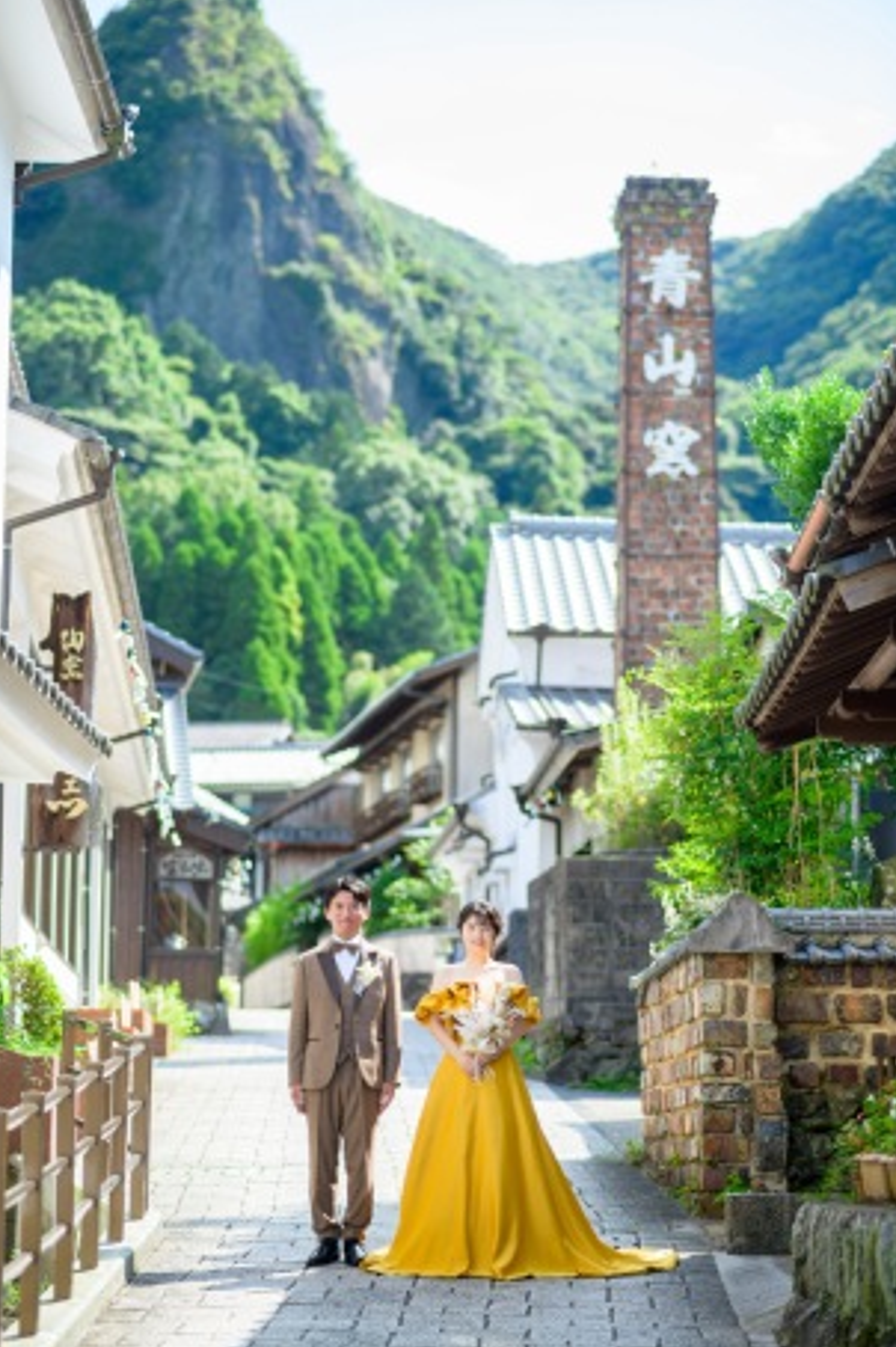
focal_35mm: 90
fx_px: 3365
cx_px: 430
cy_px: 642
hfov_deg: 15.2
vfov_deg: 22.6
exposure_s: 1/1000
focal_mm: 85
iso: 100
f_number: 2.2
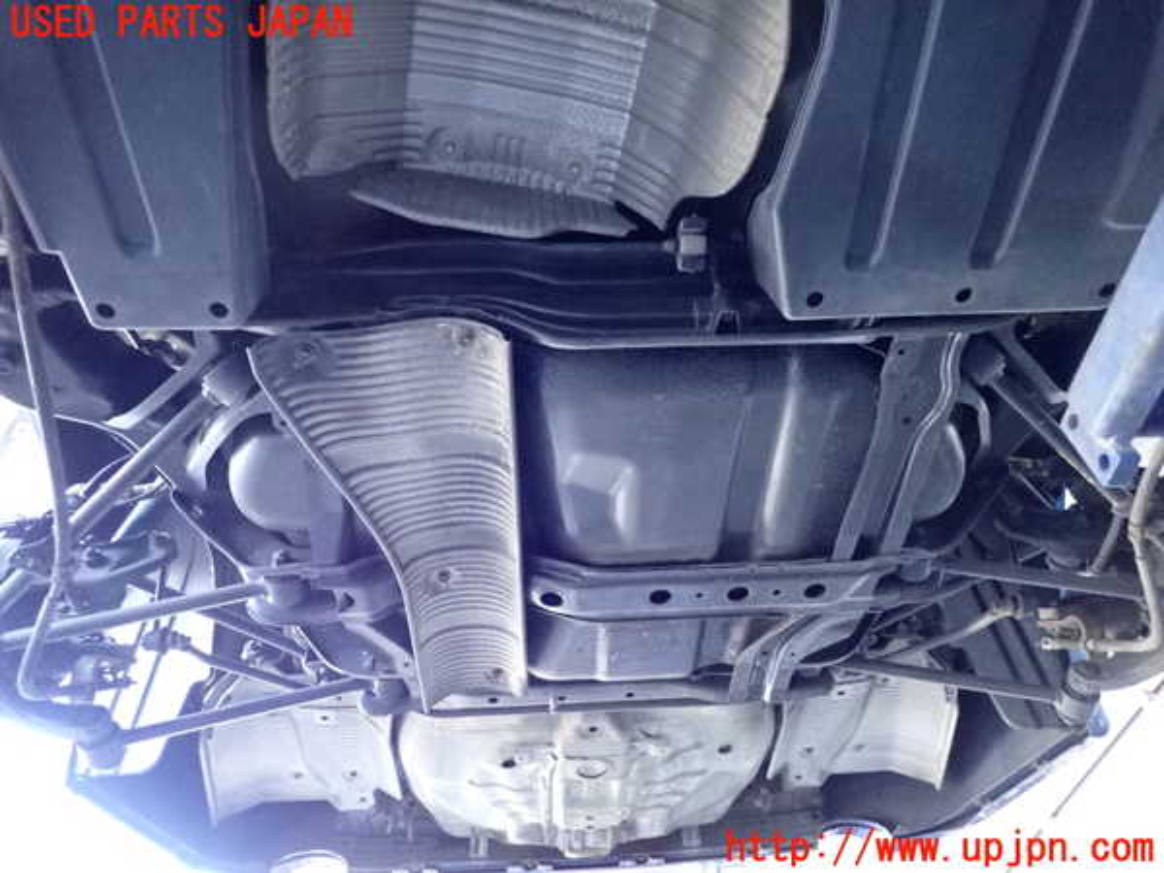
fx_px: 841
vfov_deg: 54.9
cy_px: 436
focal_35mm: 25
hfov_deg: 69.4
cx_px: 582
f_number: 2
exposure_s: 1/125
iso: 2000
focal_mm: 4.5
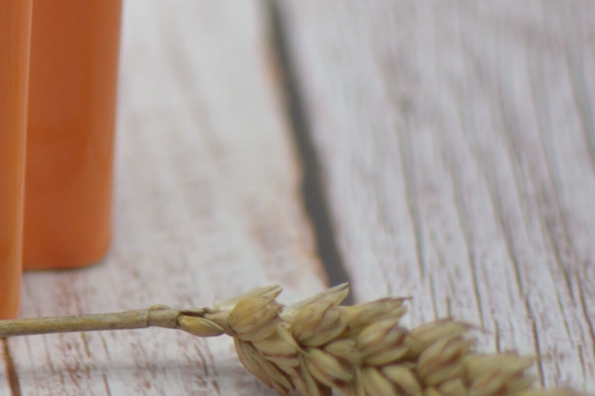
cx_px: -479
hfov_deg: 9.9
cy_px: -181
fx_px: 3237
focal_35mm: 196
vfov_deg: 6.9
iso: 100
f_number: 1.8
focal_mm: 35
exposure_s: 1/500
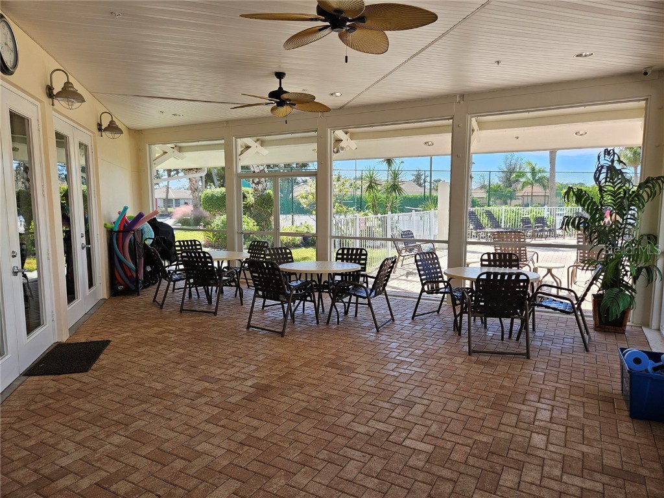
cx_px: 332
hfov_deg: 73.9
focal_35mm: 23
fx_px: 441
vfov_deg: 58.9
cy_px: 249
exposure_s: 1/129
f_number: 1.8
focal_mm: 5.4
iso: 25
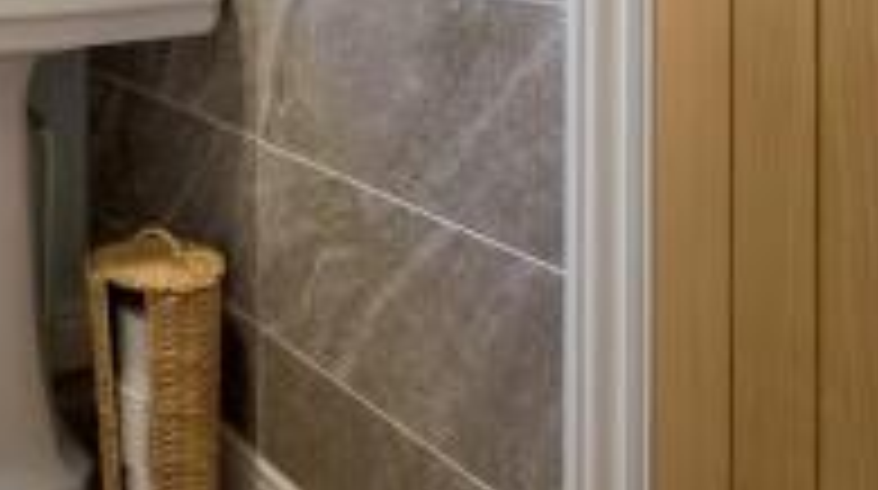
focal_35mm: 41
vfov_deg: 26.0
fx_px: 953
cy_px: -88
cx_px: 18
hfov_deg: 43.1
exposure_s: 1/25
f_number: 7.1
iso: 160
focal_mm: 10.6
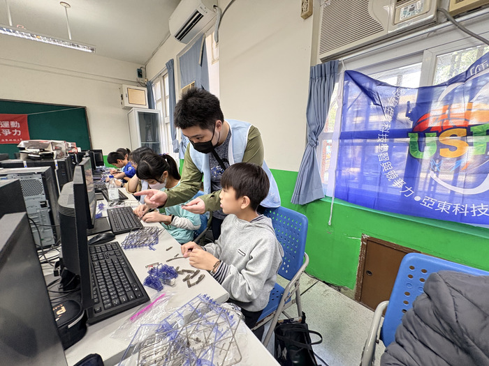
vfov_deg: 85.7
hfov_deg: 102.1
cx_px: 244
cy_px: 183
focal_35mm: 14
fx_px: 198
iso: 200
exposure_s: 1/60
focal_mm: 2.22
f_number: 2.2
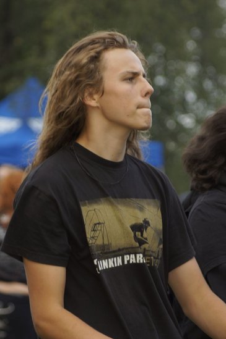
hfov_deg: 6.1
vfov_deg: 9.2
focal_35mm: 225
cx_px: 113
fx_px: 2123
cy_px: 170
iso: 100
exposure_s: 1/125
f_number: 5.6
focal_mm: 150
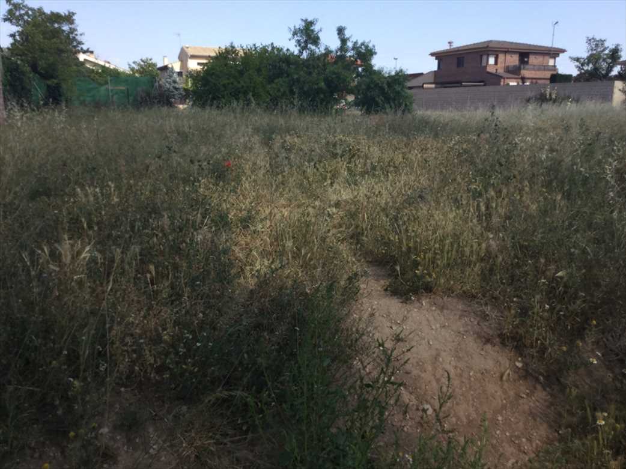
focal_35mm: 31
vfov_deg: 45.4
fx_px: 560
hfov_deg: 58.4
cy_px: 234
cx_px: 313
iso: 25
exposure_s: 1/471
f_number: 2.4
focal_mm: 3.3
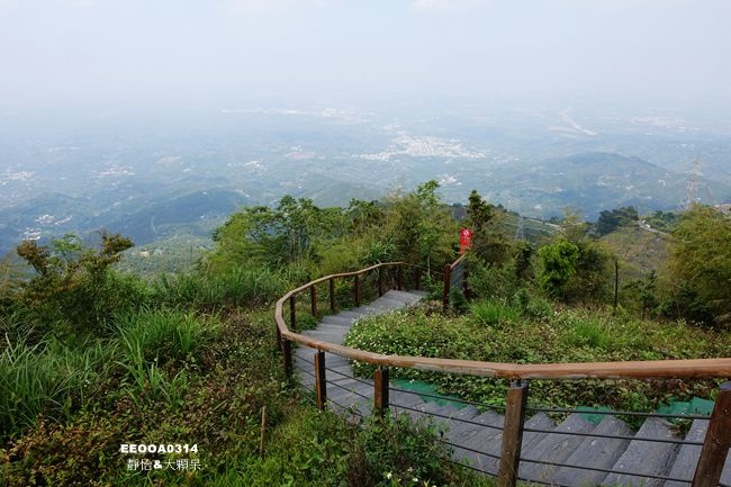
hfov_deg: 73.8
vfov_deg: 53.1
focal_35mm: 24
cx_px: 366
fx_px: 487
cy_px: 244
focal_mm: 8.8
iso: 125
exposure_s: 1/400
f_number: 5.6
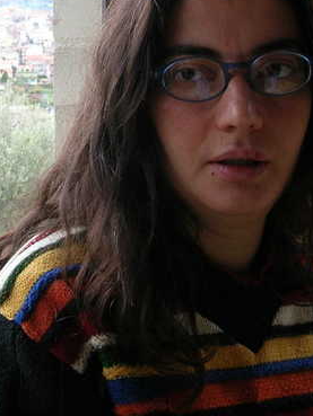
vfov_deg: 24.9
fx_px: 940
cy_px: 149
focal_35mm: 78
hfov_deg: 18.5
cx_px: 11
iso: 50
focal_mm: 6
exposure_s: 1/57.3
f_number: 2.7
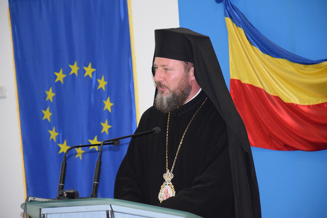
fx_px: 1430
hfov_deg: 13.0
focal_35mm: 158
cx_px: 164
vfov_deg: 8.7
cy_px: 109
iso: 5000
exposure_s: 1/125
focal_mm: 105
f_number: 6.3
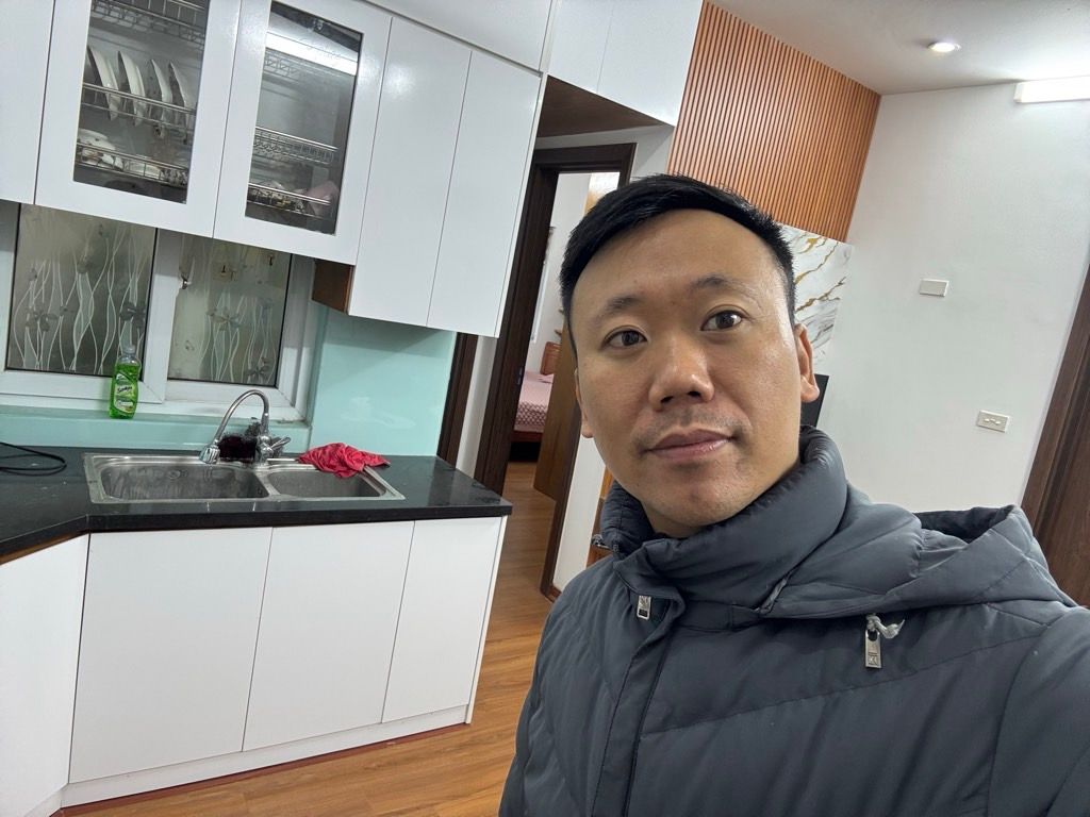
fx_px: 724
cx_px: 545
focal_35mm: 23
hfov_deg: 73.9
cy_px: 408
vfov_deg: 58.9
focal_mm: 2.69
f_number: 1.9
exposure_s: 1/50
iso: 100
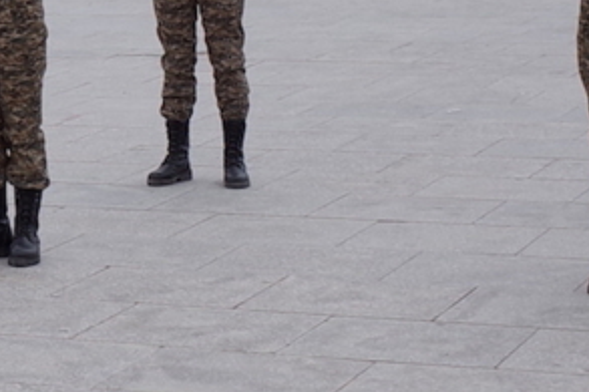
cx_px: -374
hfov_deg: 11.8
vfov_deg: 8.3
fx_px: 2682
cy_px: -57
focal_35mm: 164
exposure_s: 1/1000
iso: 100
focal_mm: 18.3
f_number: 4
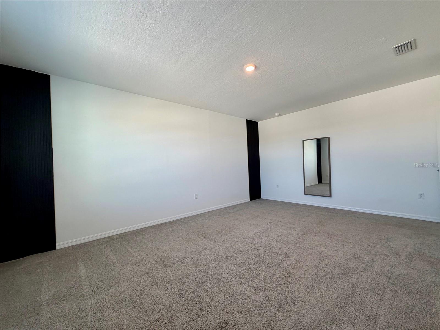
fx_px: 178
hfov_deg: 102.1
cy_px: 165
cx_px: 220
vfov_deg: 85.7
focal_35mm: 14
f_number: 2.2
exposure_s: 1/120
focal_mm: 2.22
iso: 200
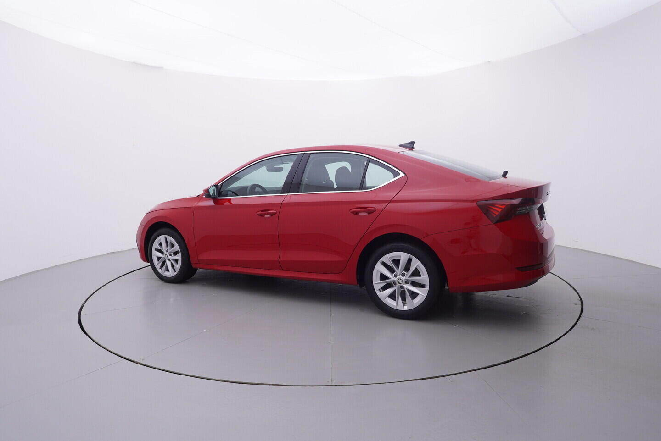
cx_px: 330
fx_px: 413
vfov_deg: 56.2
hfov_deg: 77.3
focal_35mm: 22
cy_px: 220
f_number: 5
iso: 200
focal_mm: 15
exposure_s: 1/80
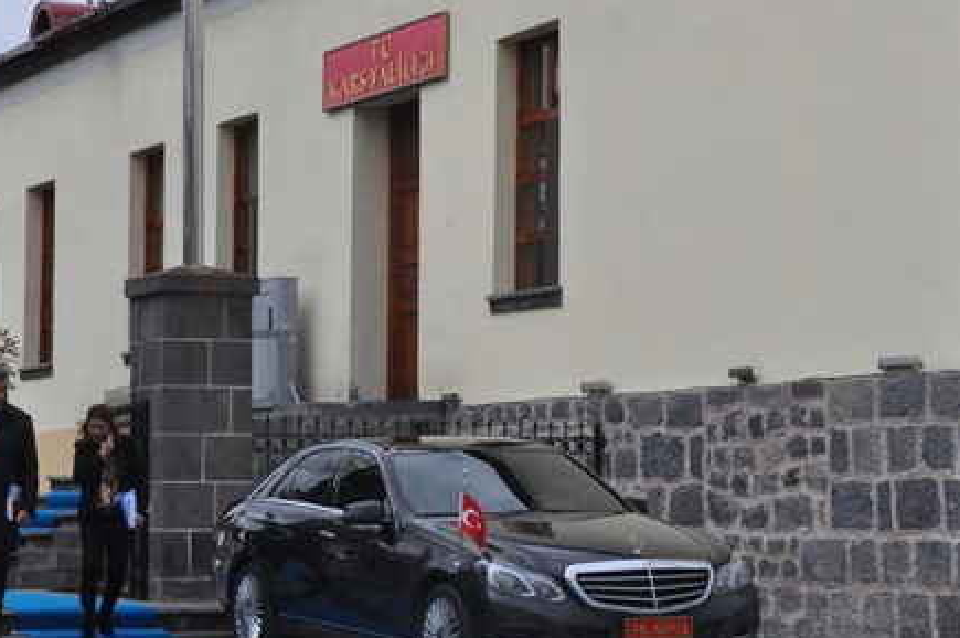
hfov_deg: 20.2
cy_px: 280
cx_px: 369
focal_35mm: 101
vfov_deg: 13.6
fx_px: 2684
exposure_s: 1/1250
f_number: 18
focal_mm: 45
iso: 2000
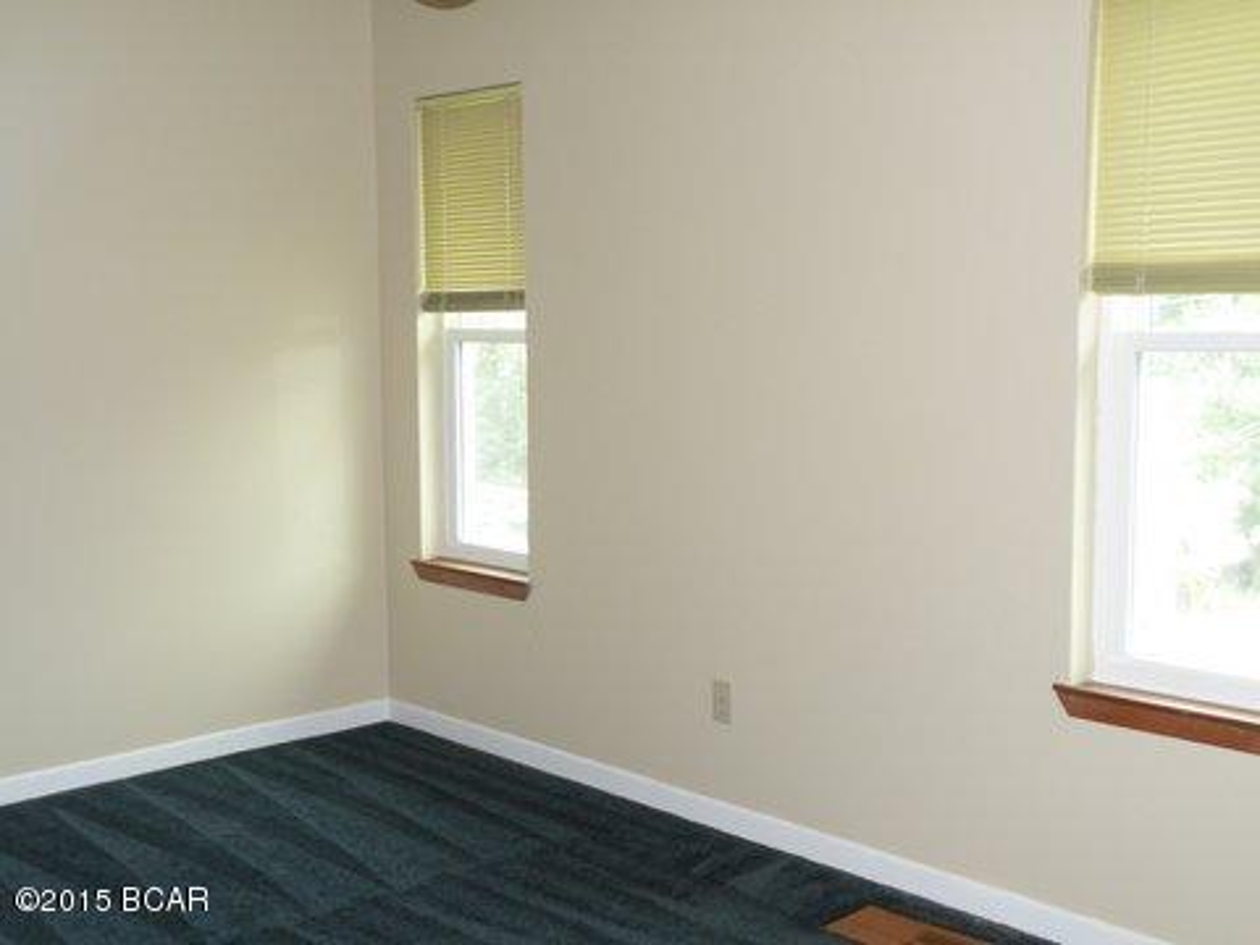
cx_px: 630
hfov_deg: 44.8
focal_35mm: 42
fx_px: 1529
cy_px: 472
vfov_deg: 34.3
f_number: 3.2
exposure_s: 1/30
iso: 148
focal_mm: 7.4
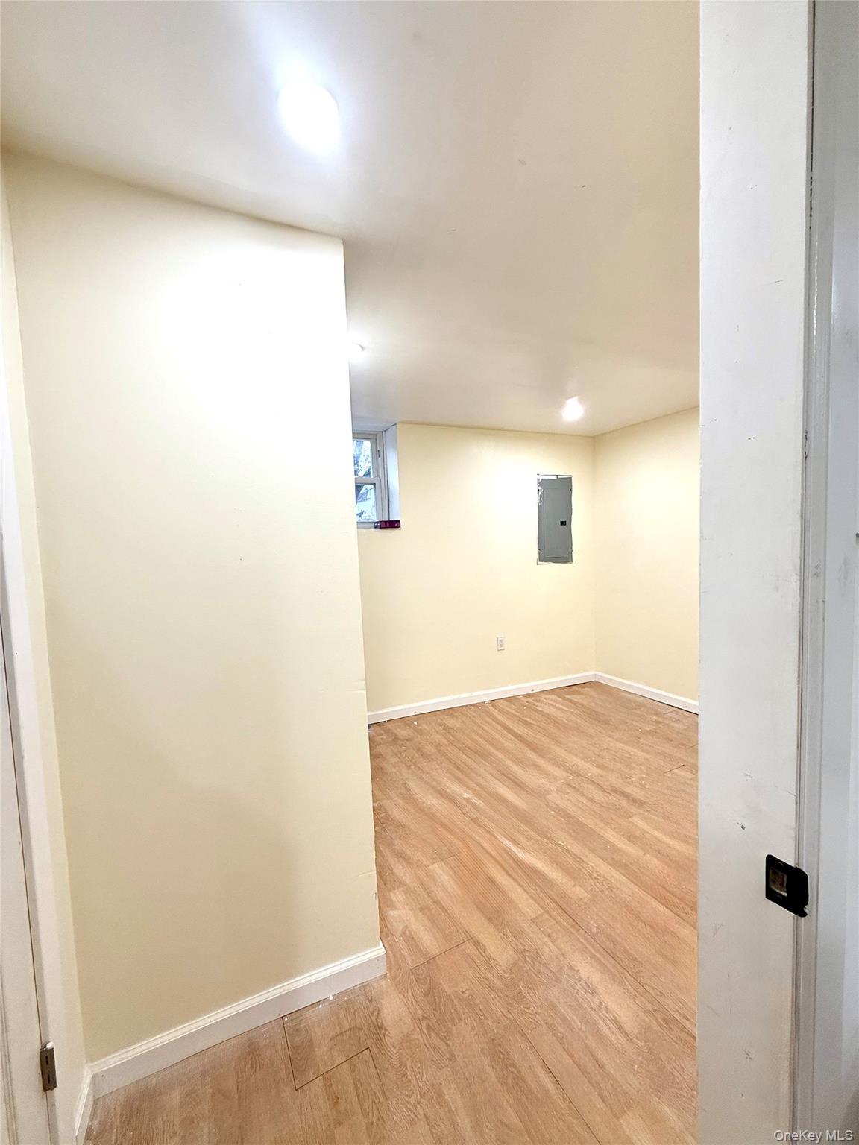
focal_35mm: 14
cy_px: 572
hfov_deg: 85.7
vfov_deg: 102.1
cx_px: 430
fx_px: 463
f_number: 2.2
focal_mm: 2.22
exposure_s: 1/120
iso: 100
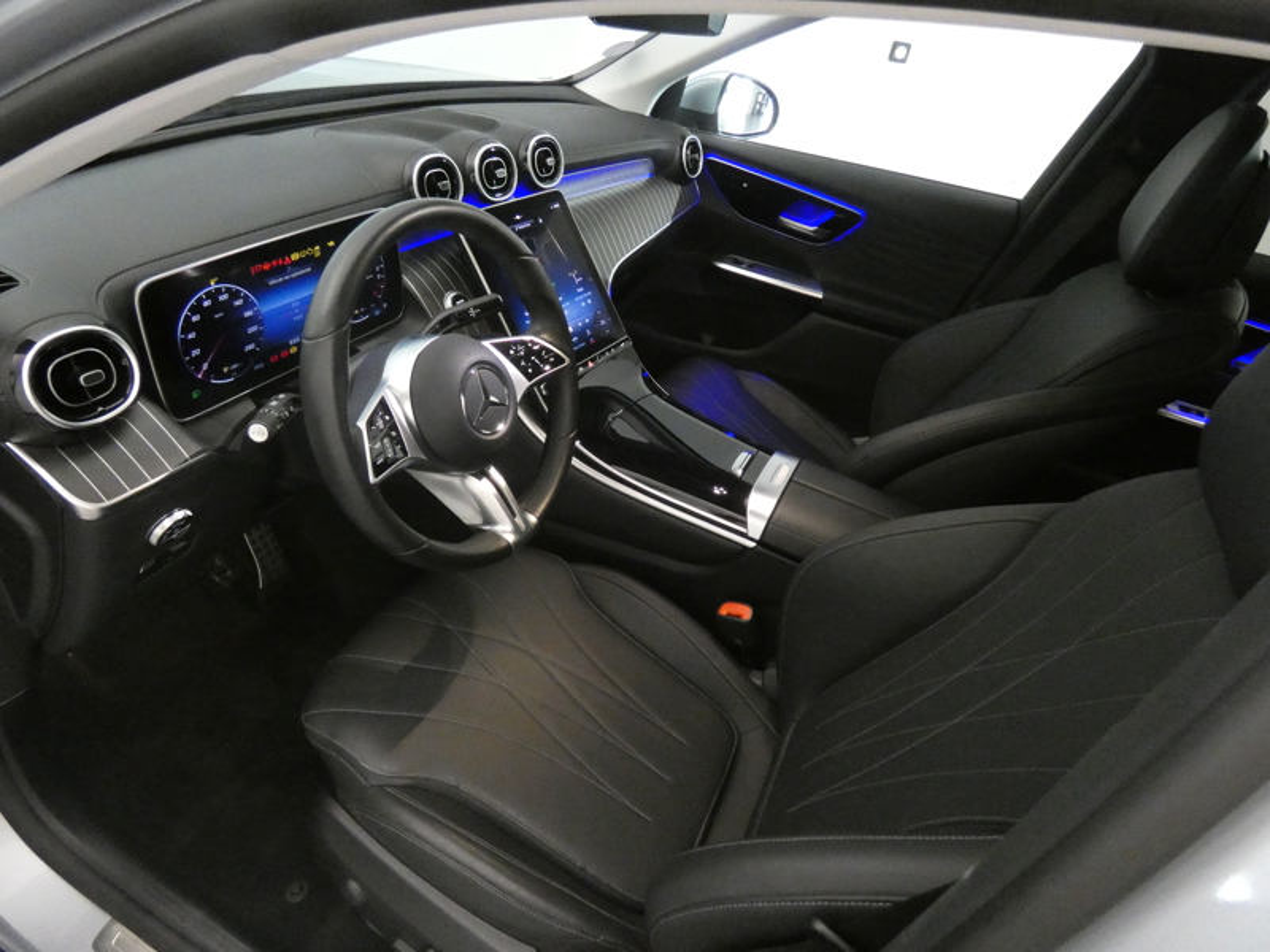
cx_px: 635
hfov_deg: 81.7
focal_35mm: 20
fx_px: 734
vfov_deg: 66.0
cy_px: 476
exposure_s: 1/30
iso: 1600
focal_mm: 3.6
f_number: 2.8
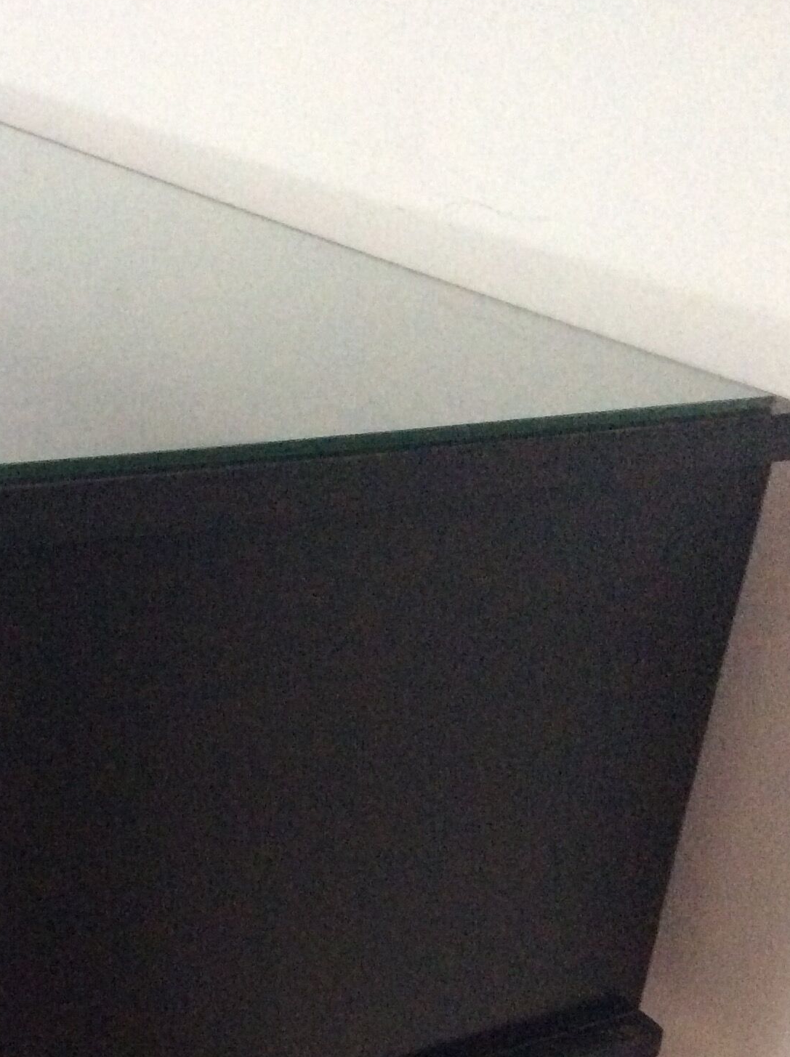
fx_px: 1739
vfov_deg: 33.1
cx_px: 235
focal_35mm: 57
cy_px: 814
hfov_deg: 25.4
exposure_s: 1/17
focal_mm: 3.3
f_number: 2.4
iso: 400
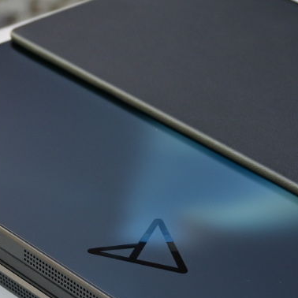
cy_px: 286
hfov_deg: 10.1
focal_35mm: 172
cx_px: 248
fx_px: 1674
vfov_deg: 10.1
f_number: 5.6
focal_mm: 31.5
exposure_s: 1/125
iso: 100
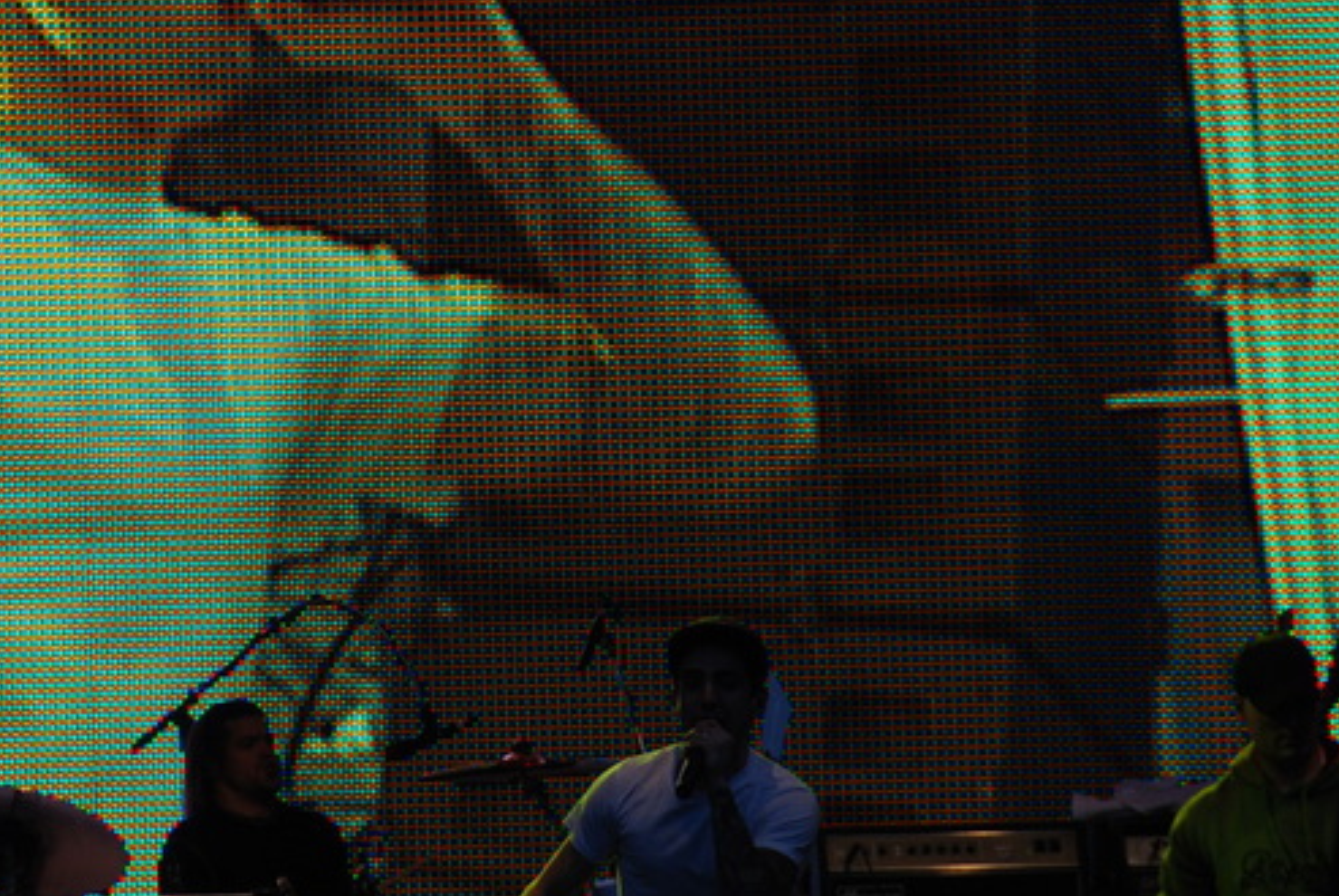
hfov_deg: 4.8
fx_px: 15863
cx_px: 521
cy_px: 513
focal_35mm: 426
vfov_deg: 3.2
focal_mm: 200
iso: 200
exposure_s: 1/250
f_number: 5.6
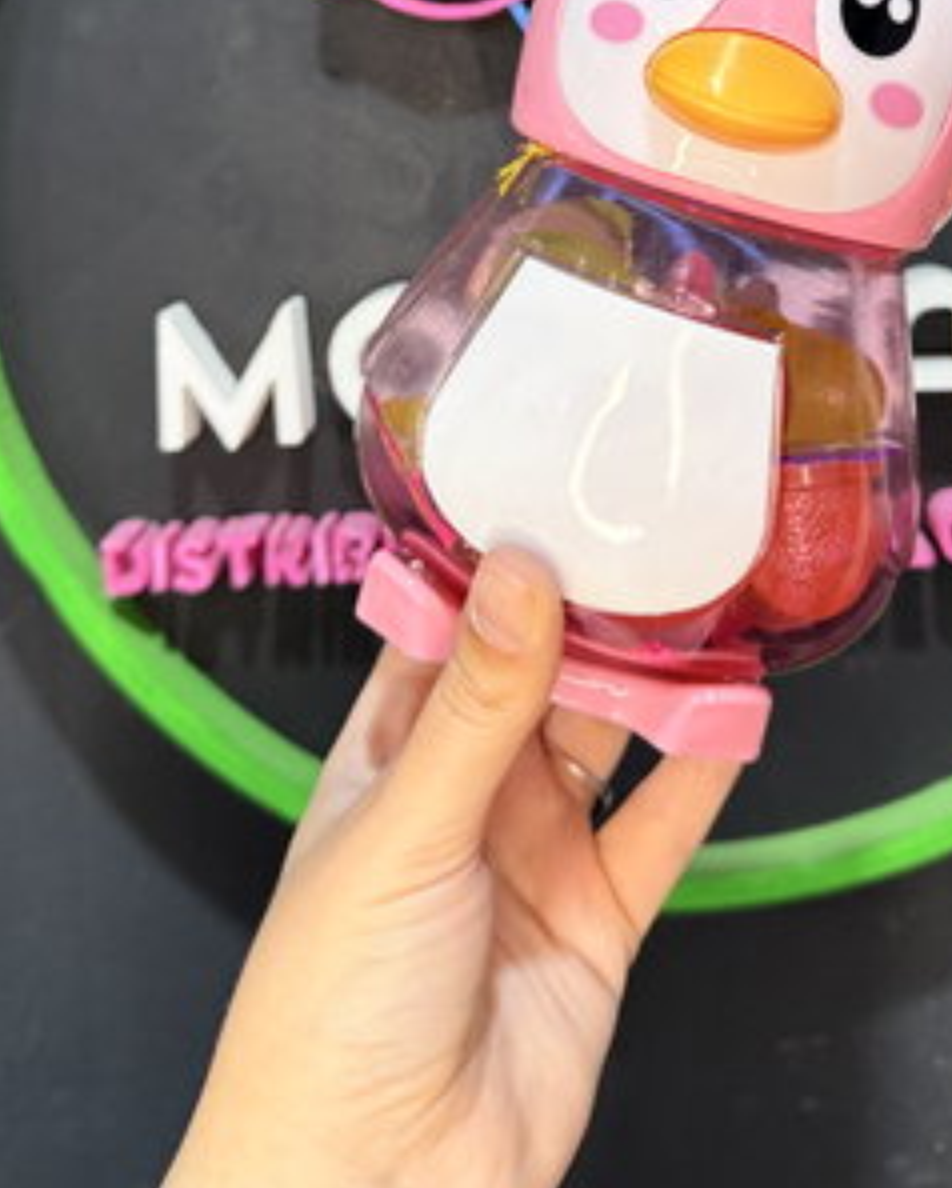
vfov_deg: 41.6
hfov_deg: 35.5
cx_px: 596
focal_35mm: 42
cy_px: 210
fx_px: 1478
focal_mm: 6.76
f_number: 1.78
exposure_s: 1/68
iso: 200
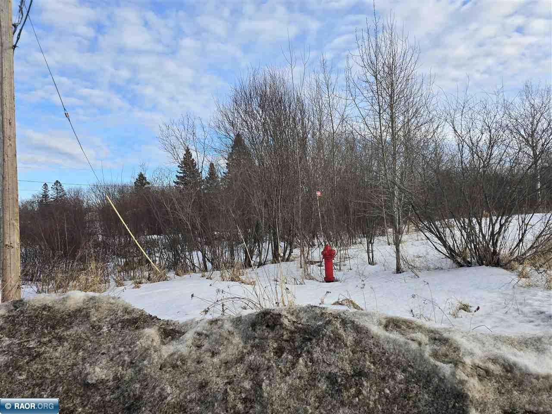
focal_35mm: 23
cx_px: 276
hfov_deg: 73.9
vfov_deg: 58.9
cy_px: 207
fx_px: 367
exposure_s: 1/338
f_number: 1.7
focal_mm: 6.3
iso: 12
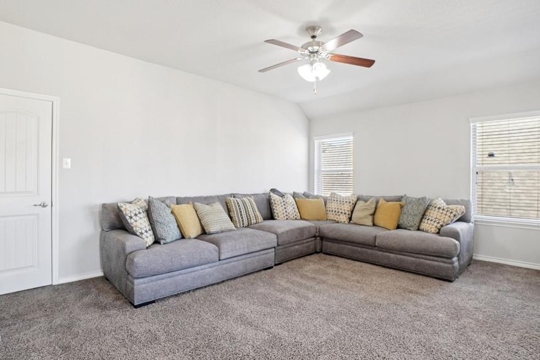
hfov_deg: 90.0
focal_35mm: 18
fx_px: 270
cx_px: 267
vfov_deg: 67.3
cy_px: 181
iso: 400
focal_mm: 10
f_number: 8
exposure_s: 1/15
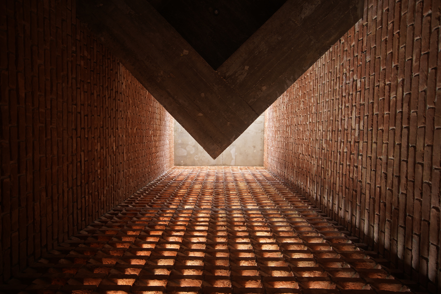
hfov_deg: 73.7
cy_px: 148
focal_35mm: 24
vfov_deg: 53.1
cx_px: 212
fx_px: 294
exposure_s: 1/5
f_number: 4
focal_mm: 23
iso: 100
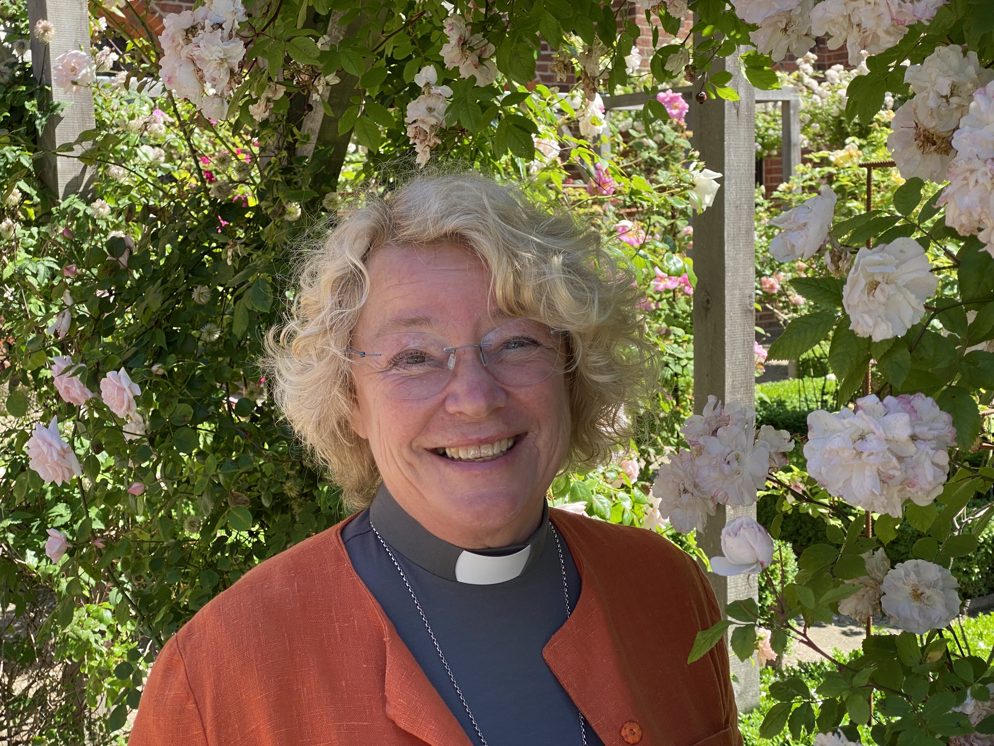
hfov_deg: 36.8
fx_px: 1493
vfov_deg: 28.0
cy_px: 373
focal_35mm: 52
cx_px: 497
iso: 20
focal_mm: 6
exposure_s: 1/353
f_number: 2
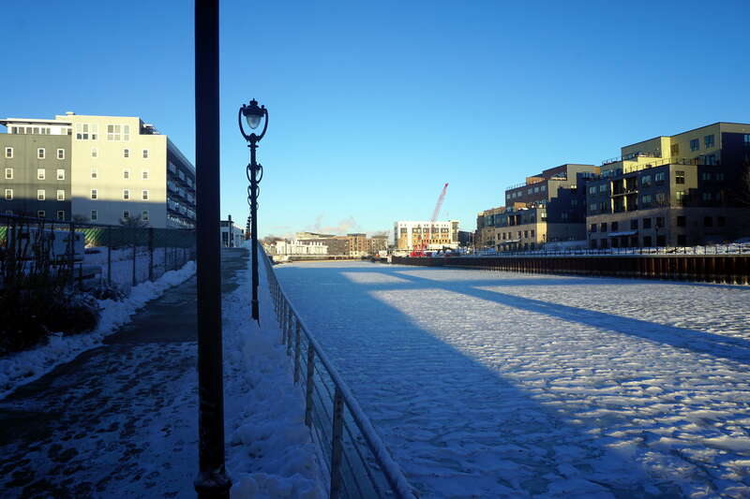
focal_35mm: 24
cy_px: 250
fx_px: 500
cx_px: 375
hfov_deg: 73.8
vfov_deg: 53.1
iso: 100
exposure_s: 1/125
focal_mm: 16
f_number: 11
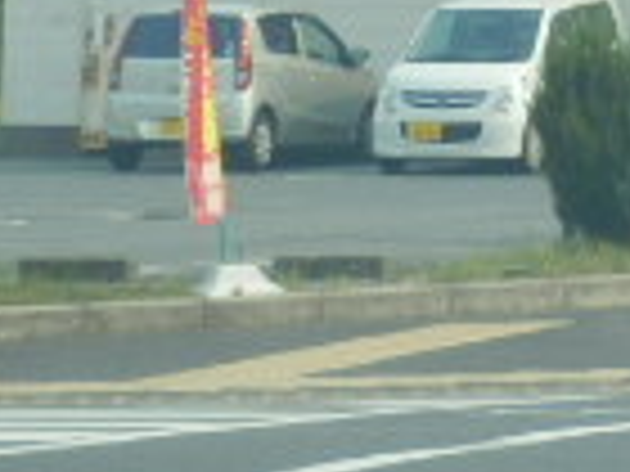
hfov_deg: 4.9
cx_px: 1188
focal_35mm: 401
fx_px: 7298
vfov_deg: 3.7
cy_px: -459
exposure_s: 1/200
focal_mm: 15.5
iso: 80
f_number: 5.1
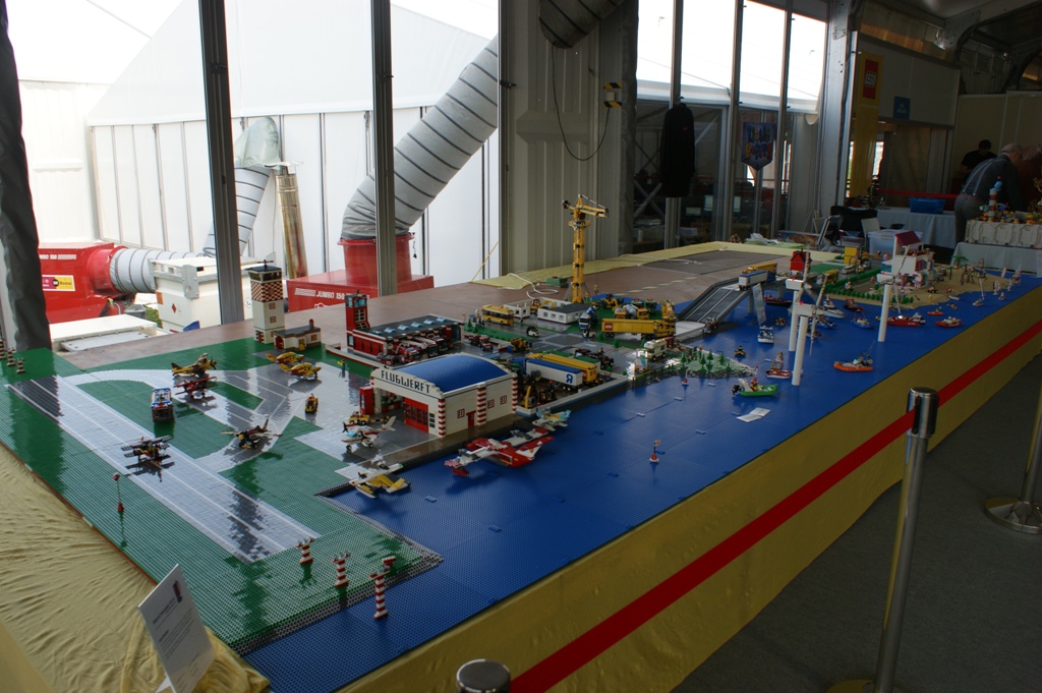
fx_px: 781
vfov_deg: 47.9
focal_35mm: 27
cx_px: 521
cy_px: 346
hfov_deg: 67.4
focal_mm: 18
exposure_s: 1/60
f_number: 7.1
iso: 100
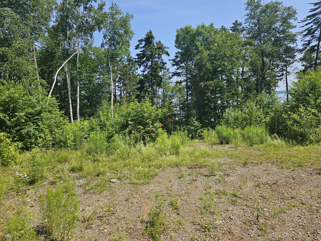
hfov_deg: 73.9
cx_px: 160
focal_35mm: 23
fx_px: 213
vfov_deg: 58.9
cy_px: 120
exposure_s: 1/773
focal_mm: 6.3
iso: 10
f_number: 1.7
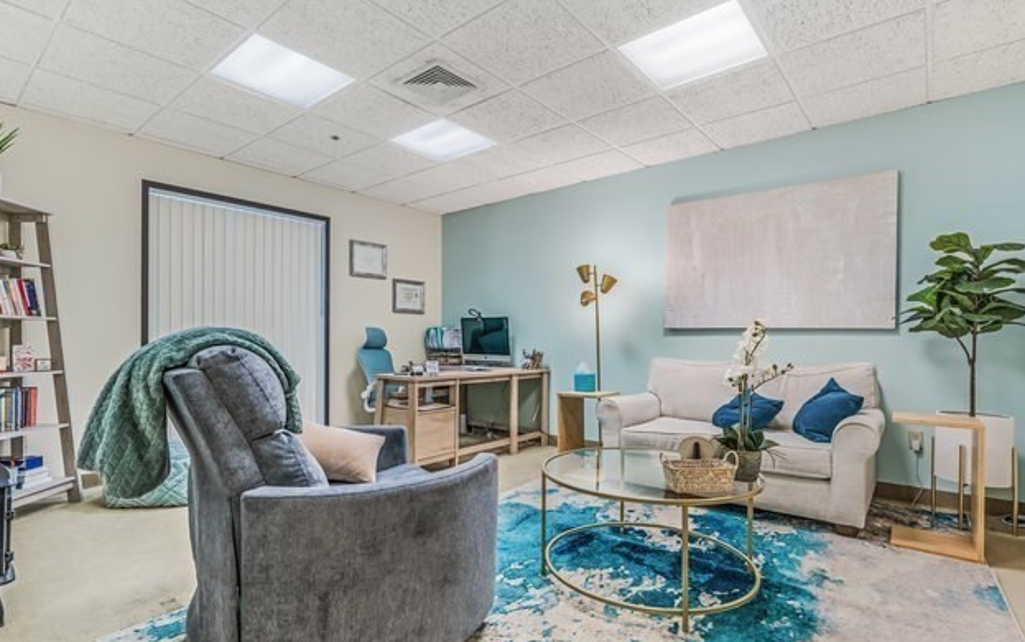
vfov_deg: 67.9
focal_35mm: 17
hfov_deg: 94.3
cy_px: 355
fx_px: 475
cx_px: 510
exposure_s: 6
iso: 200
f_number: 8
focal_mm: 16
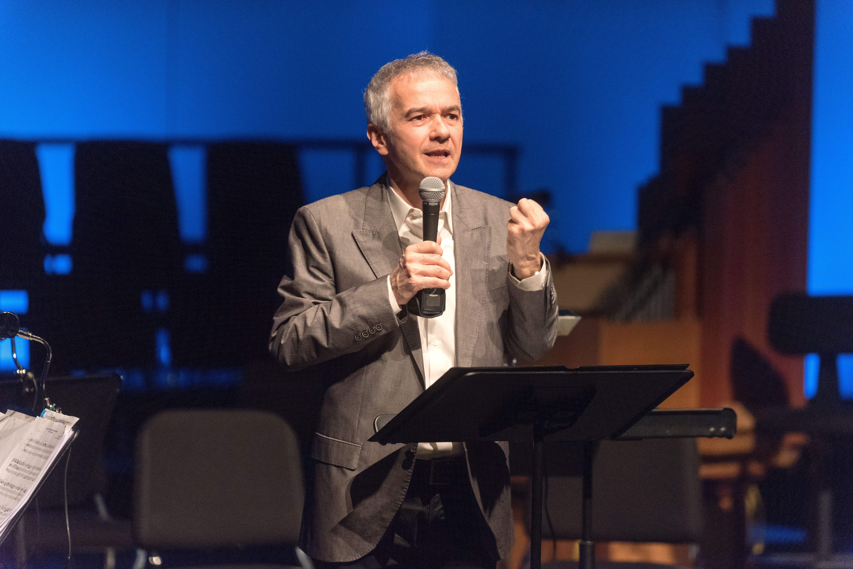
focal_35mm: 200
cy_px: 284
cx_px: 426
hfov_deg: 10.3
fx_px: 4740
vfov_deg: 6.9
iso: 2500
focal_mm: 200
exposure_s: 1/320
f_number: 2.8
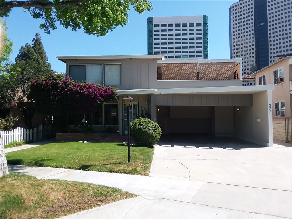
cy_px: 110
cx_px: 146
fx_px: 245
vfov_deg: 48.2
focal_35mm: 29
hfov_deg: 61.7
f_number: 1.9
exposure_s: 1/999
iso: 40
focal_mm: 2.47
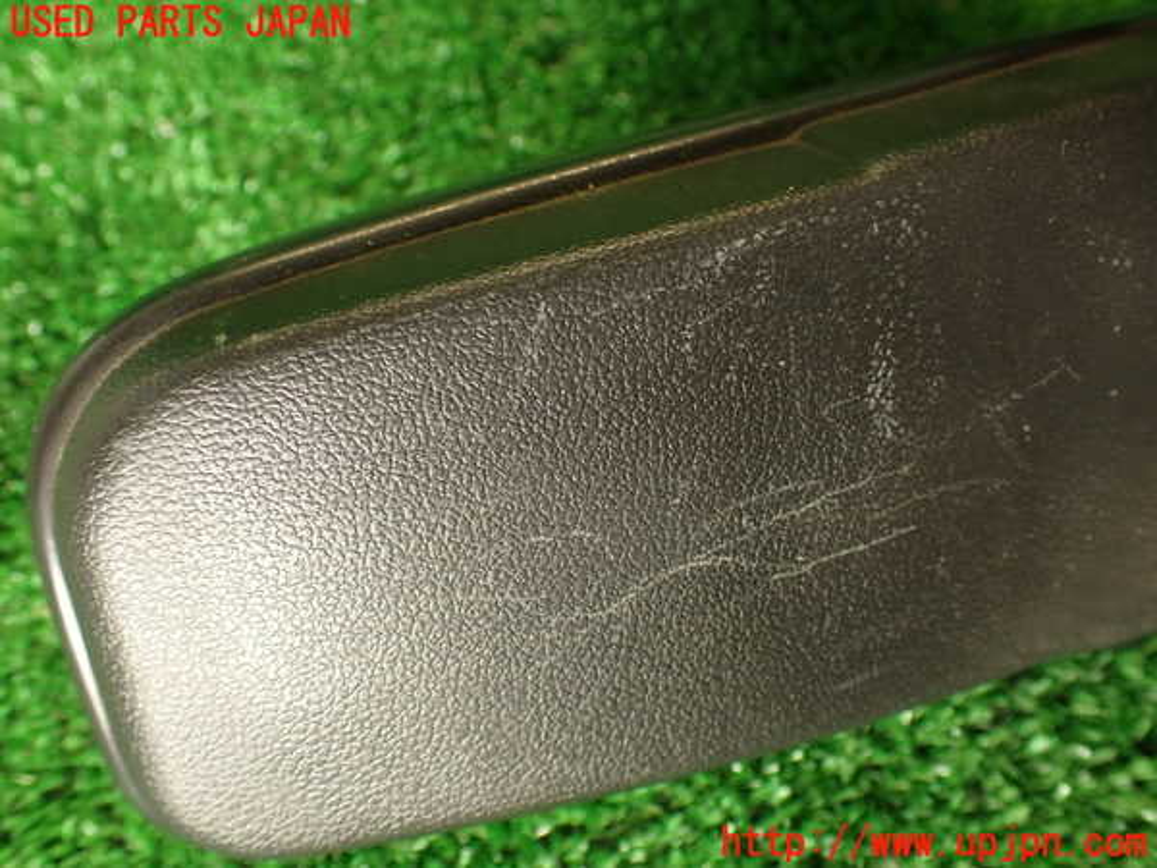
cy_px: 434
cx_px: 578
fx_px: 1070
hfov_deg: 56.8
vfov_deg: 44.2
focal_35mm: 32
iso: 200
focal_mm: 5.79
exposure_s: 1/50
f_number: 2.4
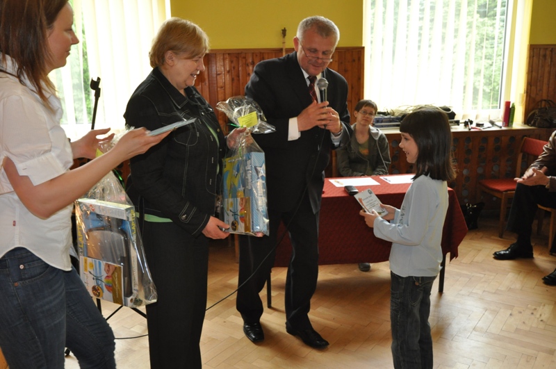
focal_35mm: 33
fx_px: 509
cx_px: 278
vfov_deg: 39.9
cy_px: 184
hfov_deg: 57.3
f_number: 4.5
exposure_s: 1/100
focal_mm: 22
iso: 1250
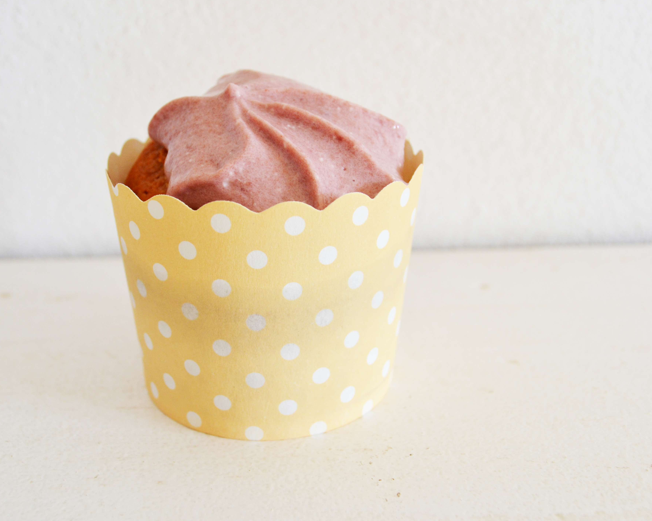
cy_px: 254
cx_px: 284
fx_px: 849
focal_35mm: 44
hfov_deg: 41.9
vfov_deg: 34.2
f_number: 5.6
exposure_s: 1/60
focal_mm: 24
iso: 400
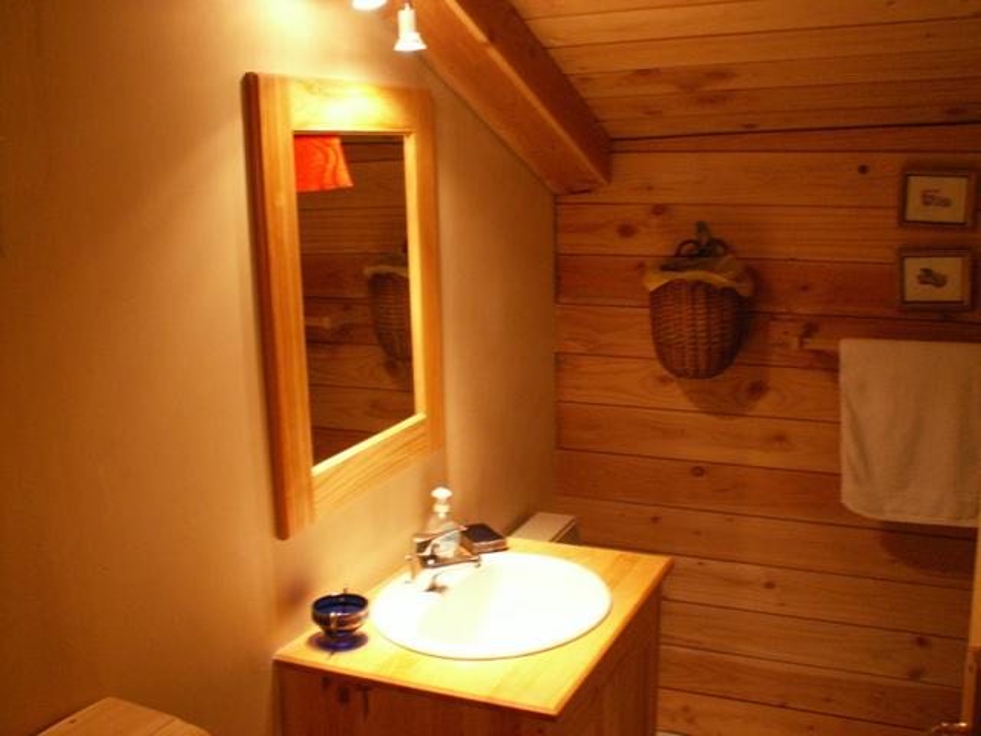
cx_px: 490
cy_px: 368
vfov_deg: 40.7
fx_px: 992
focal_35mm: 35
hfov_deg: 52.6
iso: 160
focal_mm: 5.86
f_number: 2.8
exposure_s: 1/13
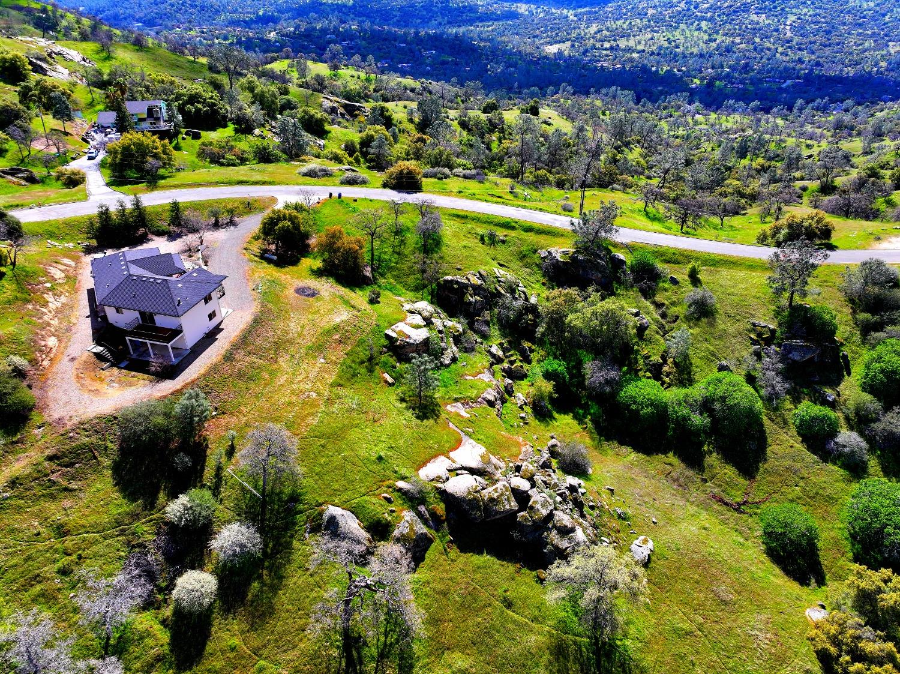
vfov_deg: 56.8
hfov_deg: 71.6
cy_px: 337
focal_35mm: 24
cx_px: 450
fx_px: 624
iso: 100
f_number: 2.8
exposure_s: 1/80
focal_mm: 12.29
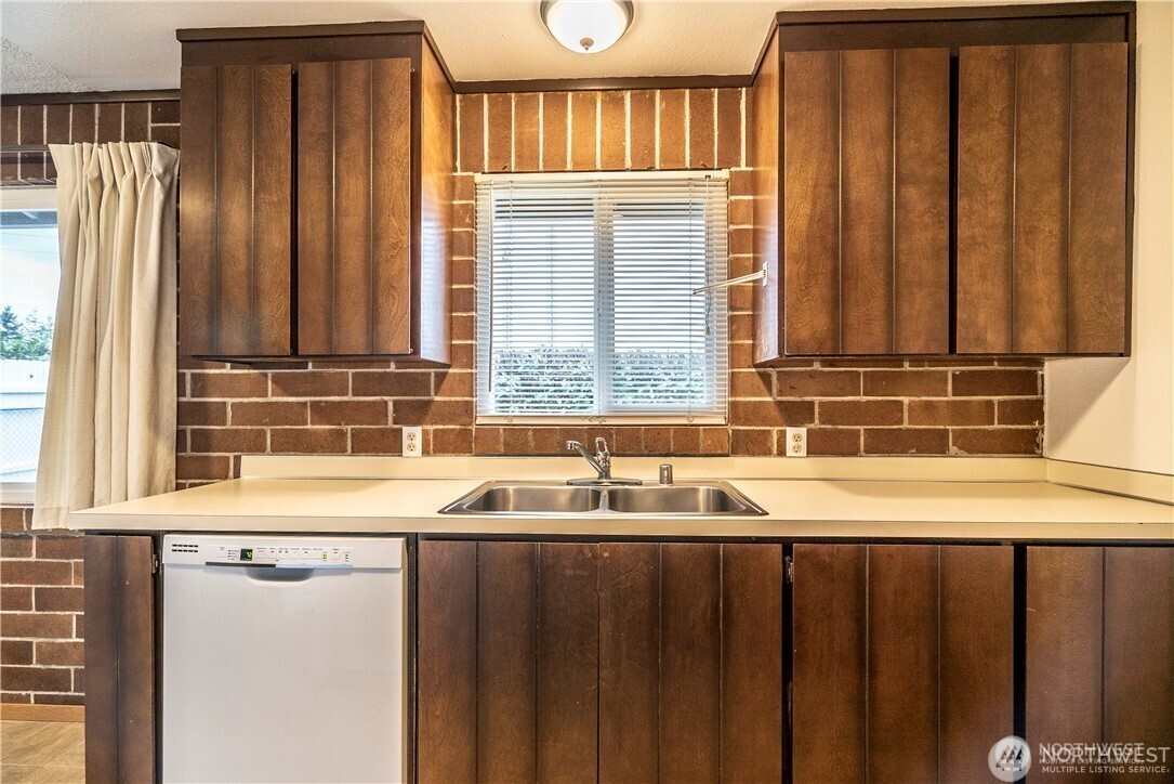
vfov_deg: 73.8
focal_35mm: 16
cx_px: 587
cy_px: 392
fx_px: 522
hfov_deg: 96.7
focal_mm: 16
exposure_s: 1/40
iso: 320
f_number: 5
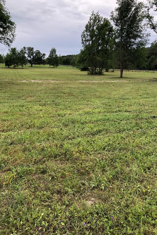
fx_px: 196
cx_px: 89
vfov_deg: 61.9
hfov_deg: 43.5
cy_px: 117
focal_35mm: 30
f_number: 1.8
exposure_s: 1/348
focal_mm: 3.99
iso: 20
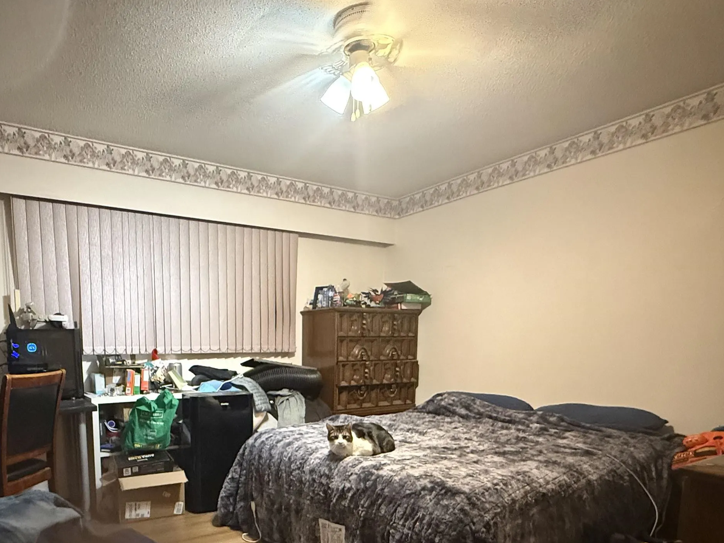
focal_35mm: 23
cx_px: 247
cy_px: 407
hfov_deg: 71.9
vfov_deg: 56.0
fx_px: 481
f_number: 2.2
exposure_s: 1/40
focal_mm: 2.22
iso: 1250
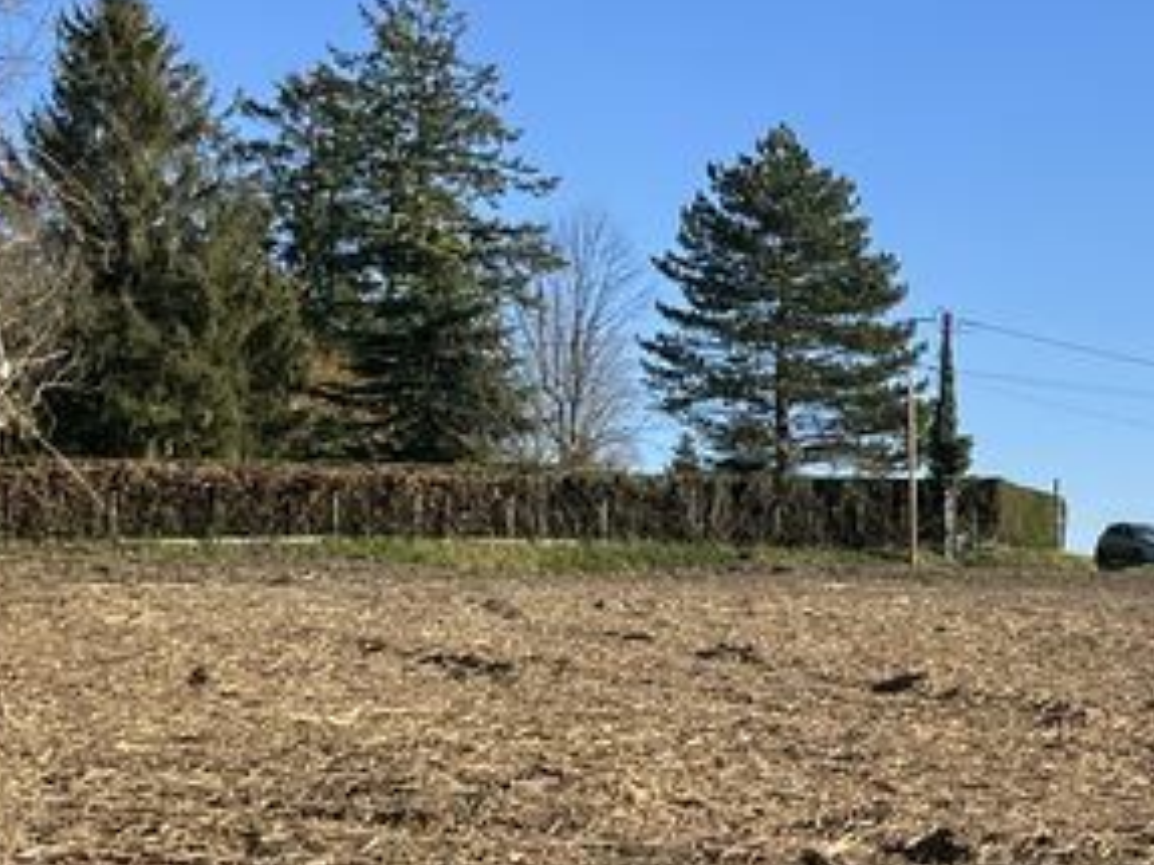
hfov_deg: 19.2
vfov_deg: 16.9
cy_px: 531
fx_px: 2899
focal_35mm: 87
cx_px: 1805
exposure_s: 1/3049
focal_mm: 5.1
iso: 50
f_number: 1.6
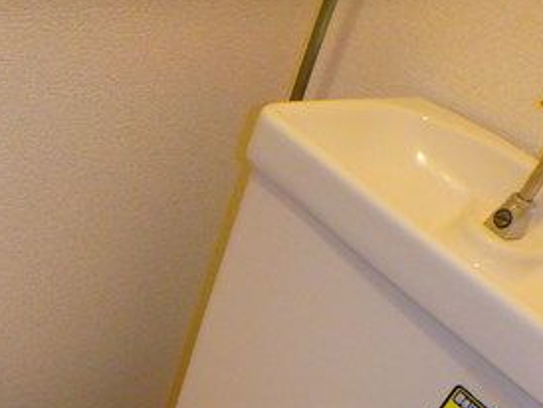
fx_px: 769
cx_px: 119
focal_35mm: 49
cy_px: 463
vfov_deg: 27.0
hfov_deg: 37.7
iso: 400
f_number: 3.5
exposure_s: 1/30
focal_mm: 3.7
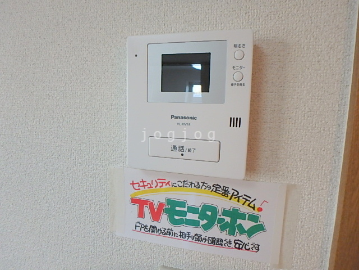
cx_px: 180
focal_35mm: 21
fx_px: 218
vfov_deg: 63.4
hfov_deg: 79.0
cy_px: 135
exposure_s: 1/30
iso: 320
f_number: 3.5
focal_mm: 3.7
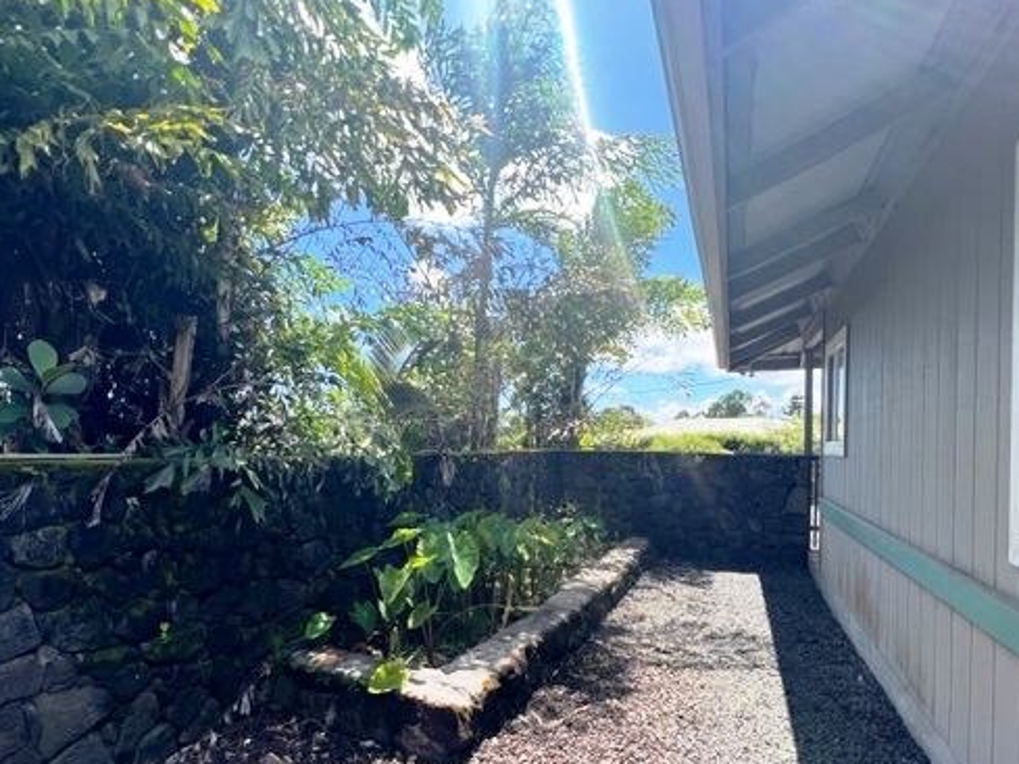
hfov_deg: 90.6
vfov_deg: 74.2
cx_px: 448
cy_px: 445
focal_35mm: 17
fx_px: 501
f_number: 1.8
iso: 32
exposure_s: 1/539
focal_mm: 1.57
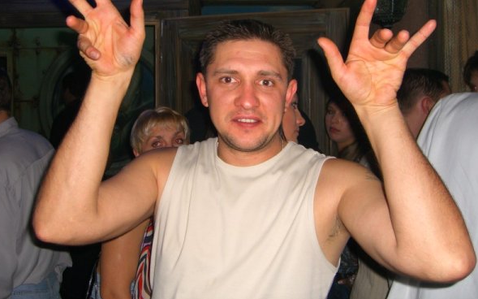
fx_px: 534
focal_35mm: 41
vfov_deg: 31.1
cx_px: 238
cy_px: 117
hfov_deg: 48.2
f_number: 2.8
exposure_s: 1/60
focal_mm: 7.9
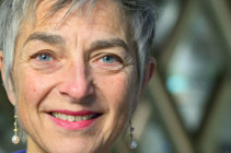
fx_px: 1576
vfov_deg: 5.6
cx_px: 32
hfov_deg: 8.4
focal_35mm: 246
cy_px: 131
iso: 3200
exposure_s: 1/80
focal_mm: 96
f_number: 5
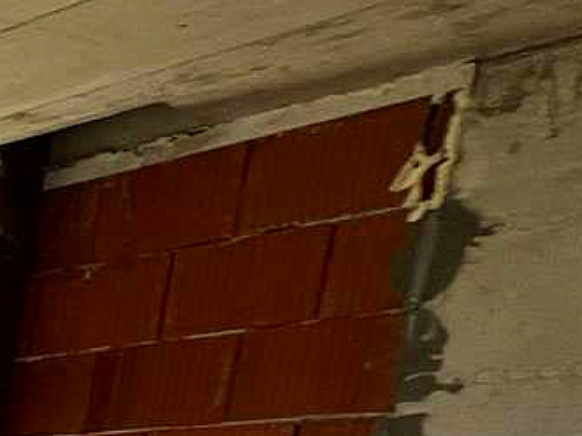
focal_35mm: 59
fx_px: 992
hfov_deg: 16.9
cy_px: 774
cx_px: -710
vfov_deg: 19.1
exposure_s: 1/99
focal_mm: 1.57
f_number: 1.8
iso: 50
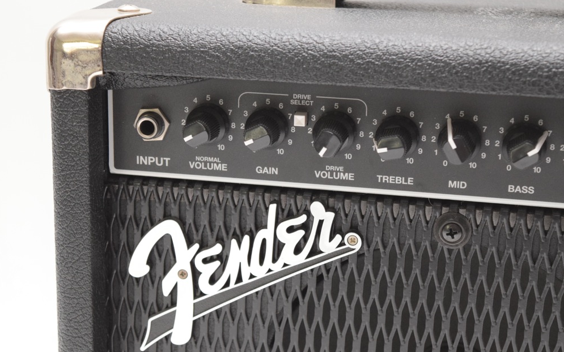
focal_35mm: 85
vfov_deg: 15.5
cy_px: 177
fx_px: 1299
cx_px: 281
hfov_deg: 24.5
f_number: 5.6
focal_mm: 55
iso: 2500
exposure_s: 1/60
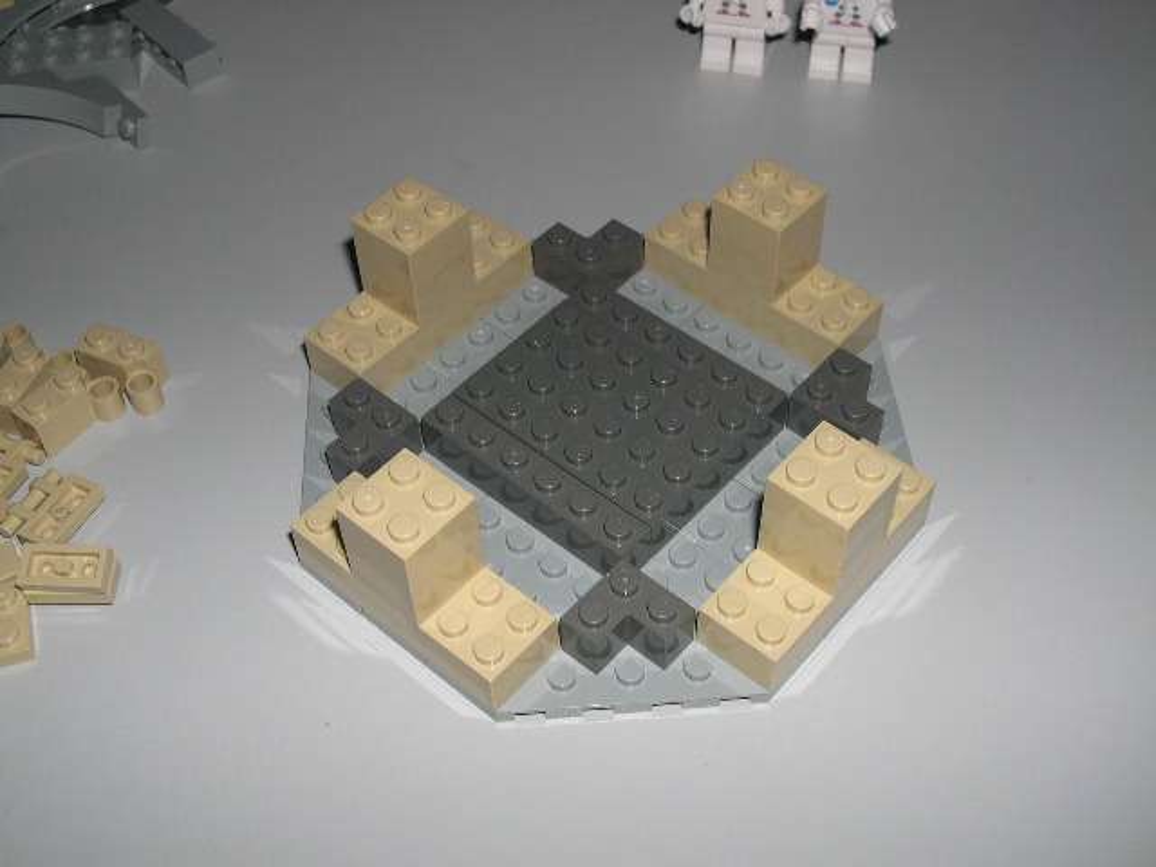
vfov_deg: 34.3
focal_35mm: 42
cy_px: 434
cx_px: 578
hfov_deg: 44.8
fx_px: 1403
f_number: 8
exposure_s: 1/60
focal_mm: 9
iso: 100
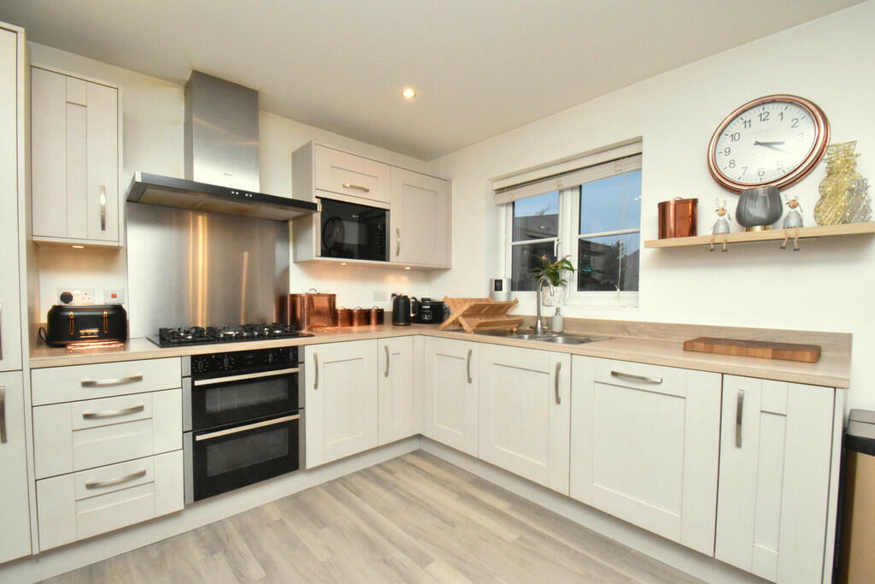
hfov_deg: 100.4
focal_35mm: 15
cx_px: 438
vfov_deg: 77.3
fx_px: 365
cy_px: 292
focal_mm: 10
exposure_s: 1/60
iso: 8000
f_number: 20
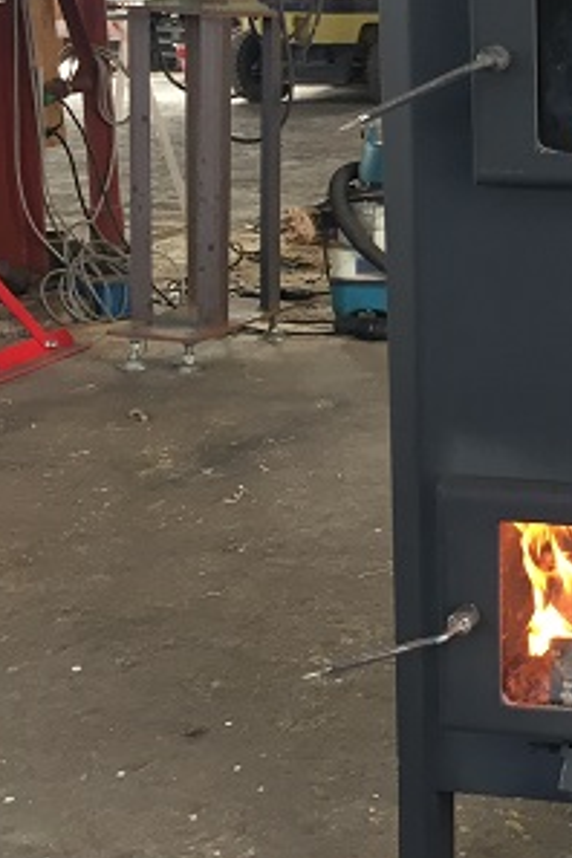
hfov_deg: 17.2
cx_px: 766
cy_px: 303
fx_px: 1764
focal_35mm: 74
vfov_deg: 27.2
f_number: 2.2
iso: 64
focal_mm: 4.15
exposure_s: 1/30
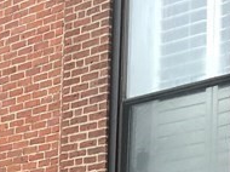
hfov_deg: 12.9
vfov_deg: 9.3
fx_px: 1002
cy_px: 327
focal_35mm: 151
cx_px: 1
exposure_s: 1/40
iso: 20
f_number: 1.8
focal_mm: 4
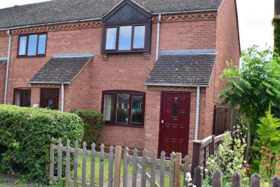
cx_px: 140
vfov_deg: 26.5
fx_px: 397
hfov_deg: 38.9
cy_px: 94
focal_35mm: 51
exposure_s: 1/400
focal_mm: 34
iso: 400
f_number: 11
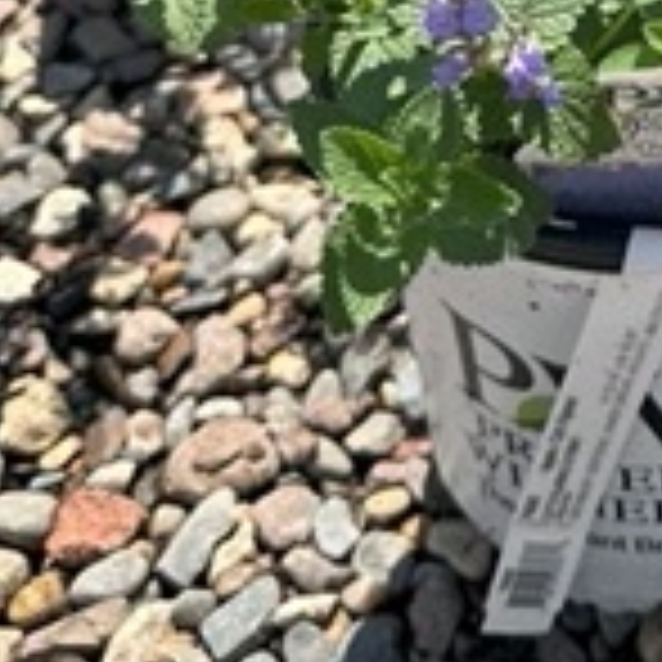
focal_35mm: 81
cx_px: 802
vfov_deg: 19.1
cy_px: -297
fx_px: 1753
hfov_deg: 20.0
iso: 80
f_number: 1.78
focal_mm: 6.86
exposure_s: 1/2591
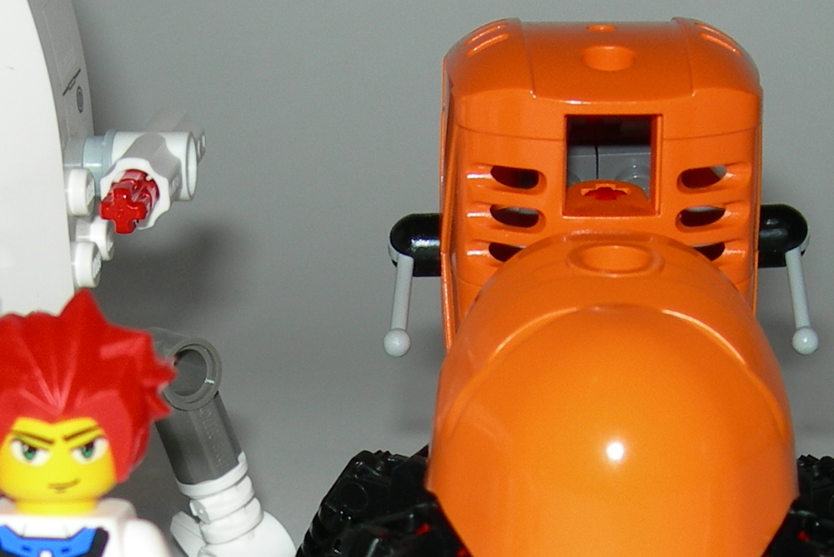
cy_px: 520
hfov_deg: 18.7
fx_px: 2525
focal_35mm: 109
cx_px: 306
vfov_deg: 12.5
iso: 50
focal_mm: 7.8
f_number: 2.8
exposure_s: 1/60.1
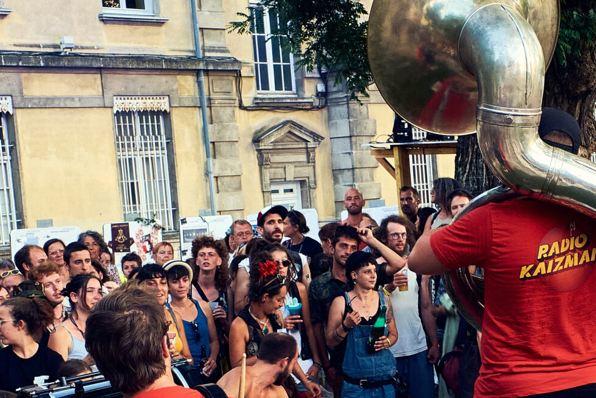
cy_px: 356
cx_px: 442
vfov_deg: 14.9
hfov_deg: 22.2
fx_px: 1507
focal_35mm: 91
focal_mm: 23
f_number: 8
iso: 1600
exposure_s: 1/60
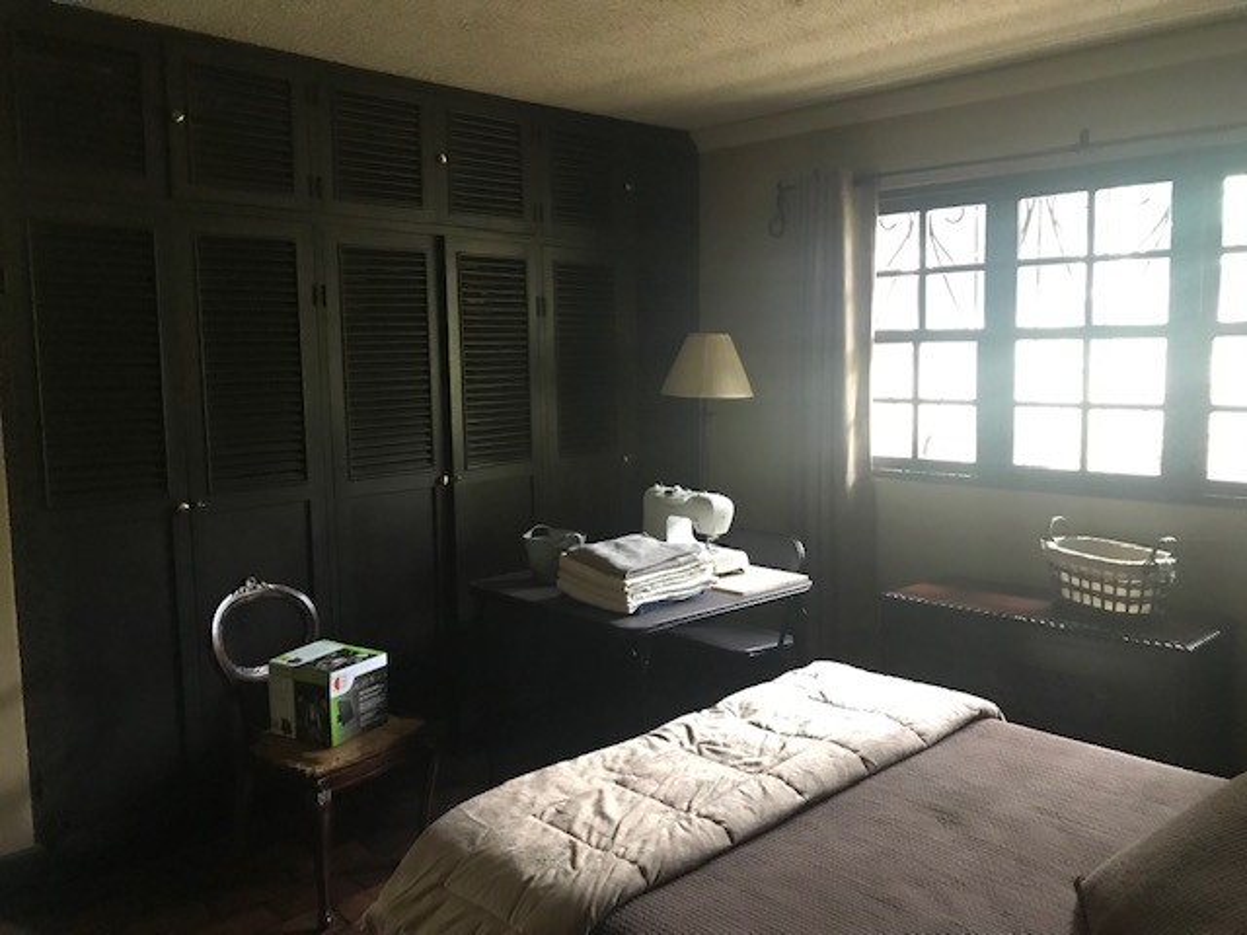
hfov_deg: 63.4
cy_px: 468
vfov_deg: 49.7
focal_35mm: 28
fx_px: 1009
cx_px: 624
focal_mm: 3.99
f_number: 1.8
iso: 100
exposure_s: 1/6
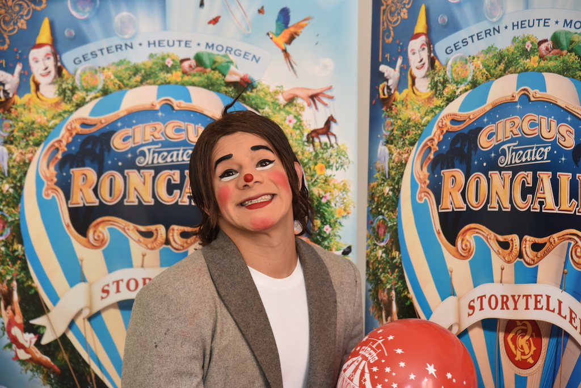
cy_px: 194
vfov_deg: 11.4
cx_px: 290
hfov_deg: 17.1
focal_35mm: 120
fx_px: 1938
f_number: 5
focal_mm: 120
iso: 800
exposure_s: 1/100
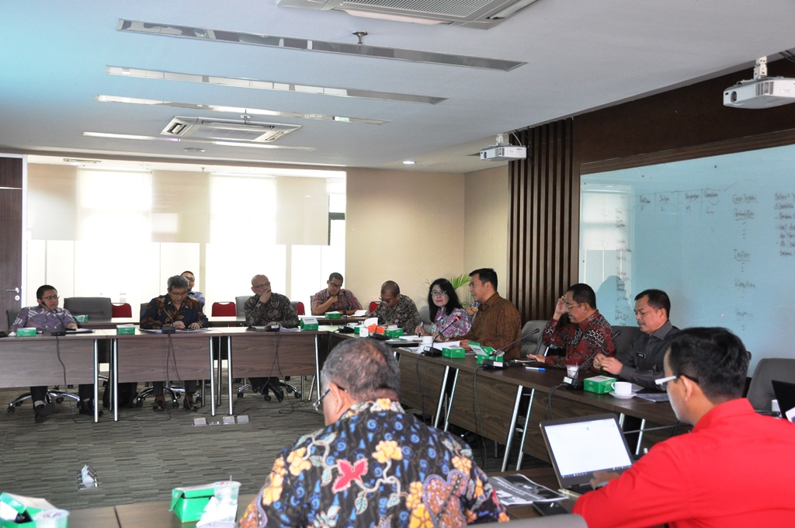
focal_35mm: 39
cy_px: 264
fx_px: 860
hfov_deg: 49.6
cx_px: 398
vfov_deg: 34.1
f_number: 4.5
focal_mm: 26
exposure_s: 1/25
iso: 1600
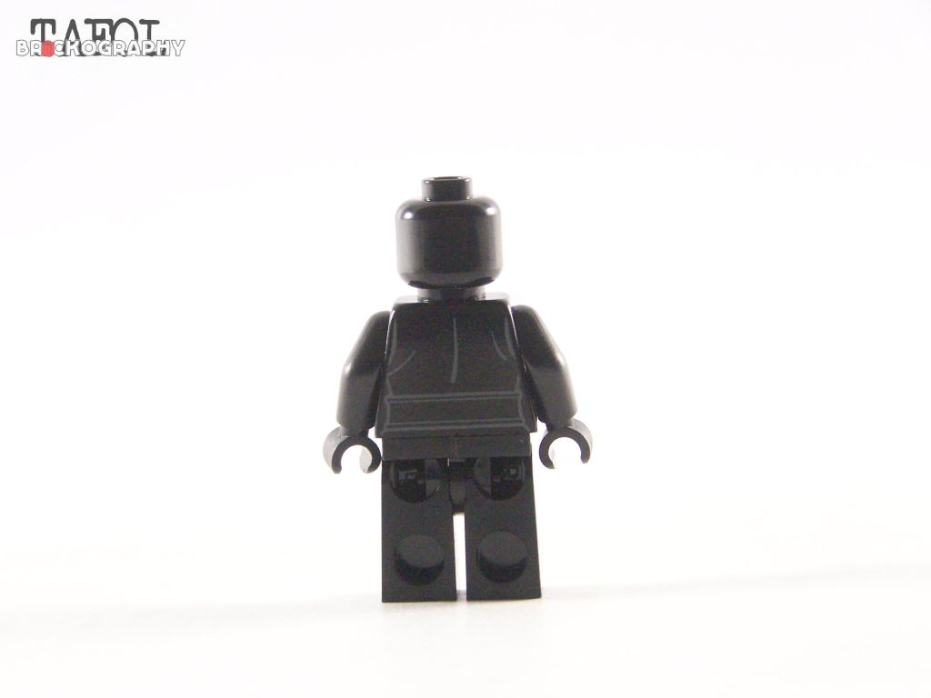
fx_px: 2824
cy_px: 349
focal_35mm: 105
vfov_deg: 14.1
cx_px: 466
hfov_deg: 18.7
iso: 400
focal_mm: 17.5
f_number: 3.2
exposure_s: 1/45
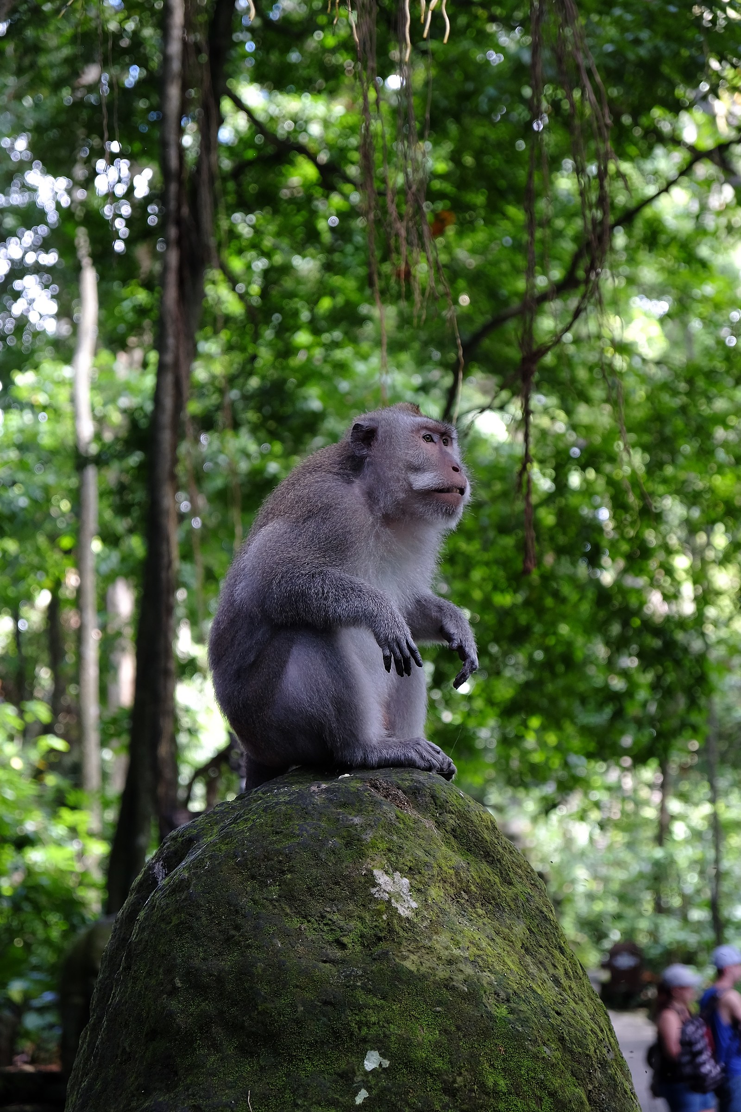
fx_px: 2562
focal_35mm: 83
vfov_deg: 24.5
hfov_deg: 16.5
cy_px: 556
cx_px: 370
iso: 400
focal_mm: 55
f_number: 4
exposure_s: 1/60
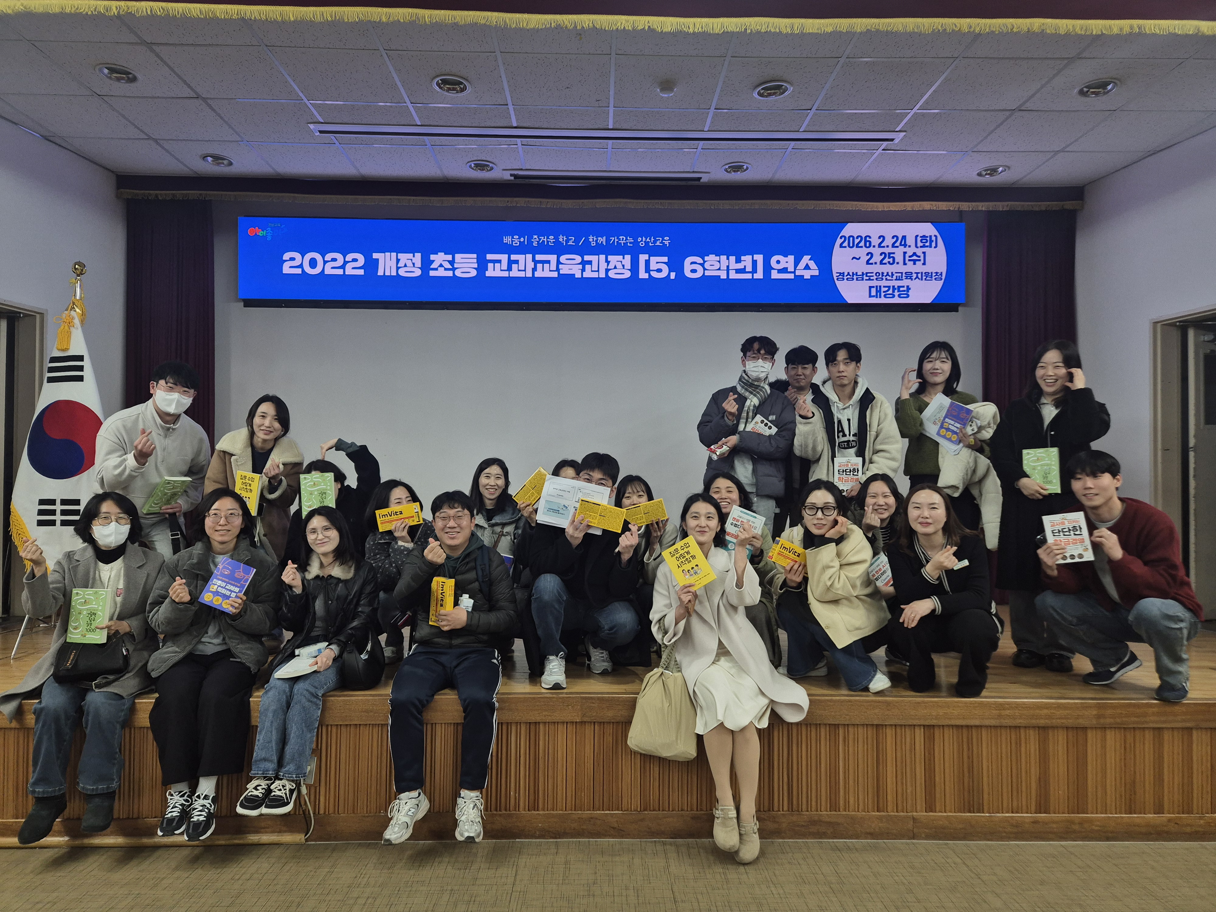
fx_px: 808
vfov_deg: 58.9
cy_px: 456
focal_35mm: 23
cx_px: 608
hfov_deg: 73.9
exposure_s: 1/120
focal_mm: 5.4
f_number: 1.8
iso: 125
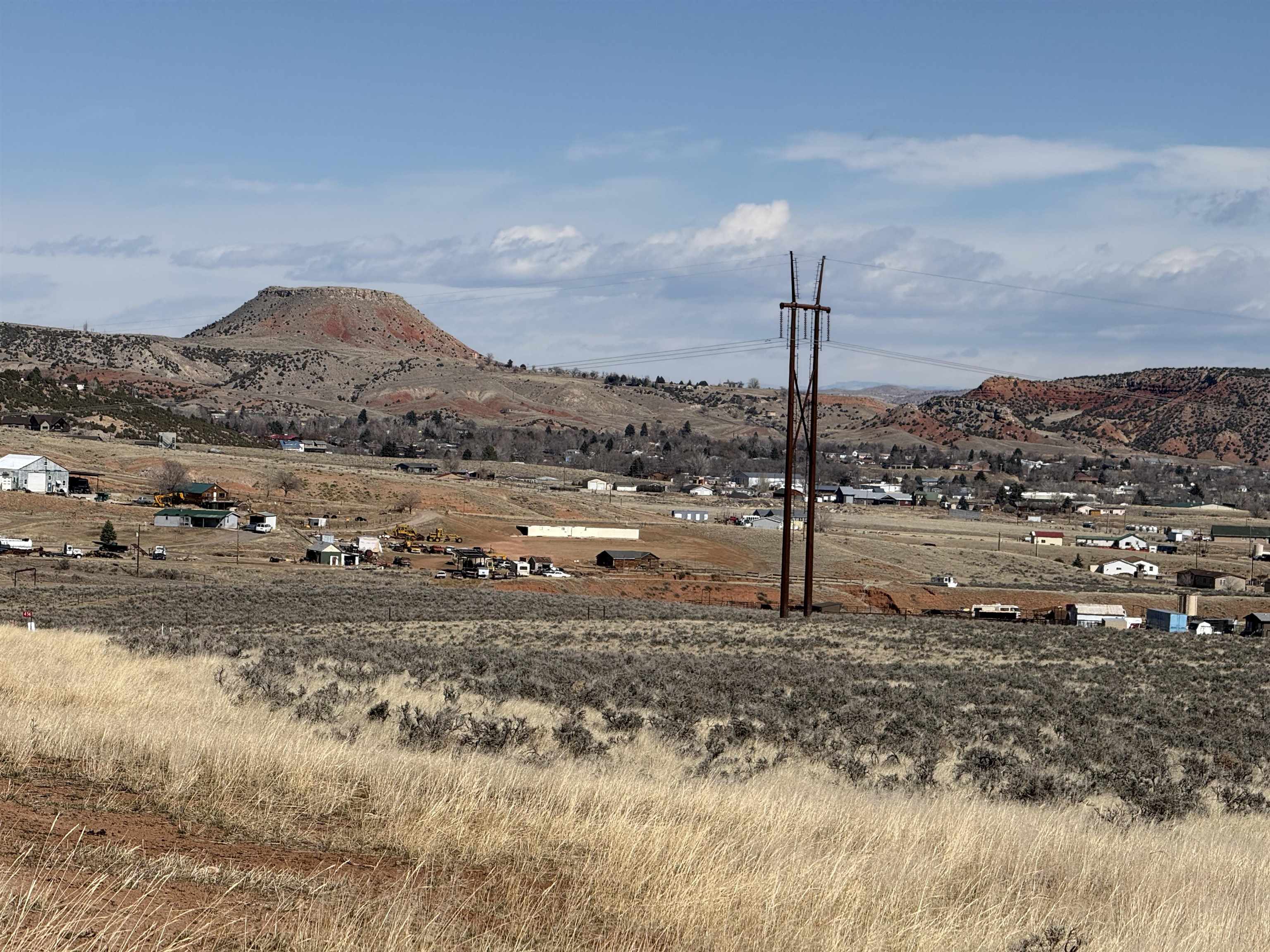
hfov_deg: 16.4
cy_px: 476
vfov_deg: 12.3
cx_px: 635
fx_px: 4403
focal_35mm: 120
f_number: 2.8
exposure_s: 1/3509
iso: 50
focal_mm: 15.66
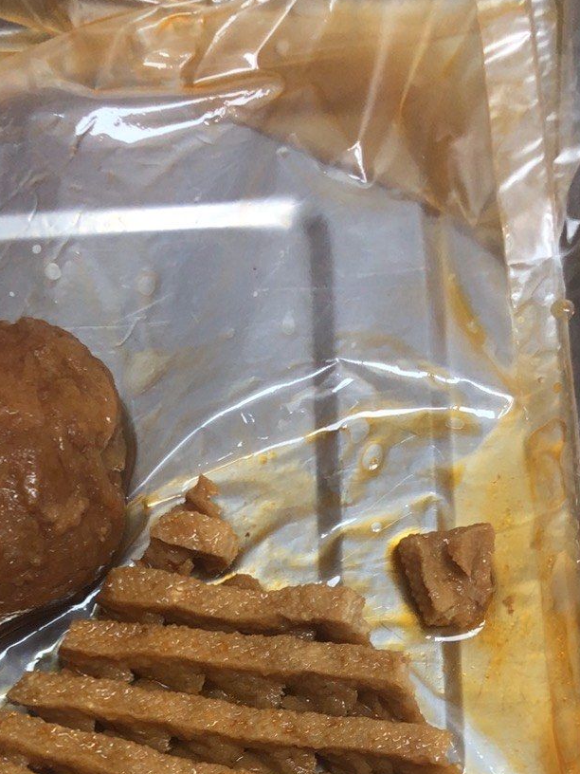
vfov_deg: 17.2
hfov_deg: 13.1
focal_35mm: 113
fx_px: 2524
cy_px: 677
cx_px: 145
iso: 32
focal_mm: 4
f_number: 1.8
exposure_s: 1/100
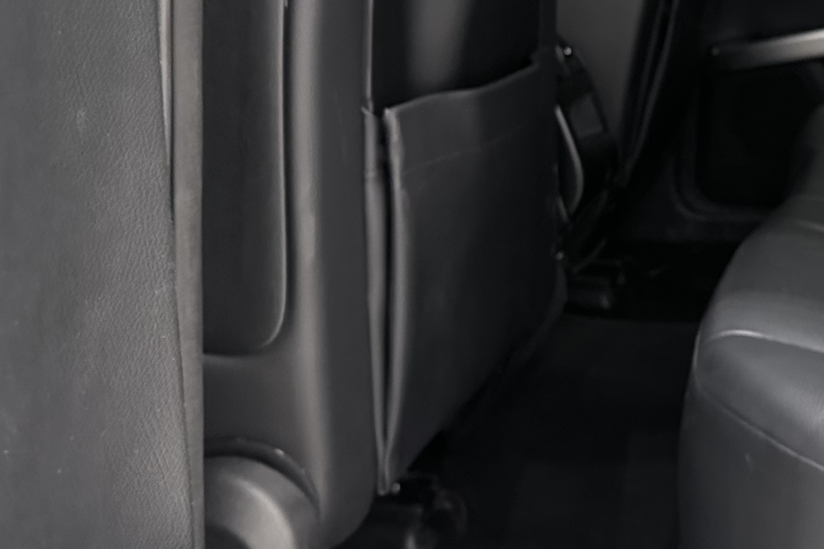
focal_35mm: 52
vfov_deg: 25.9
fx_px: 1190
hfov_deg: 36.1
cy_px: 206
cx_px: 724
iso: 1250
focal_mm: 6.86
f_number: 1.78
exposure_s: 1/30
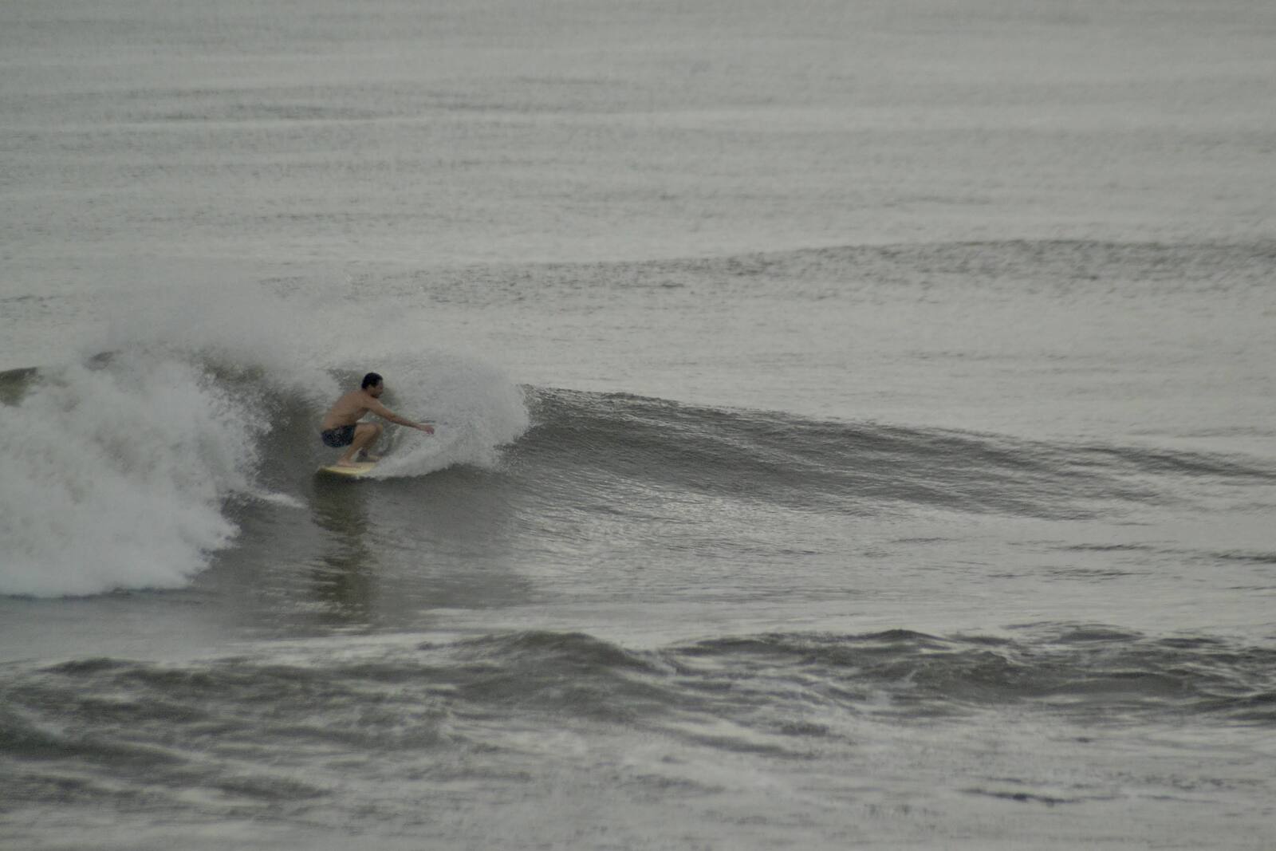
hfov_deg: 4.6
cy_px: 426
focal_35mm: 450
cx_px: 638
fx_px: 15950
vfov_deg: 3.1
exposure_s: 1/2500
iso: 720
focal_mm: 300
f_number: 5.6
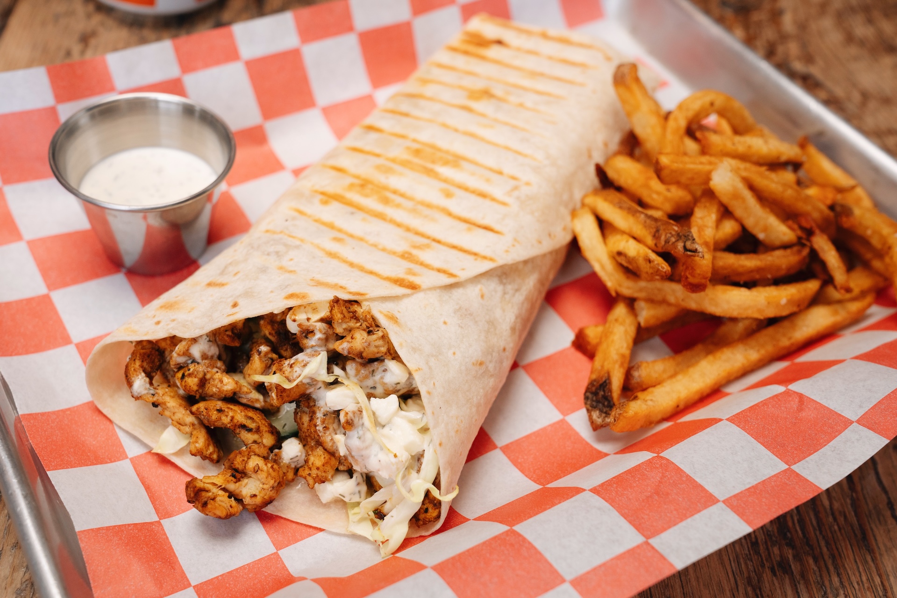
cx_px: 448
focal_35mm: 44
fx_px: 1096
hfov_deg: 44.5
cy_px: 299
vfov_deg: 30.5
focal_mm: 44
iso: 1000
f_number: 5.6
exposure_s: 1/100
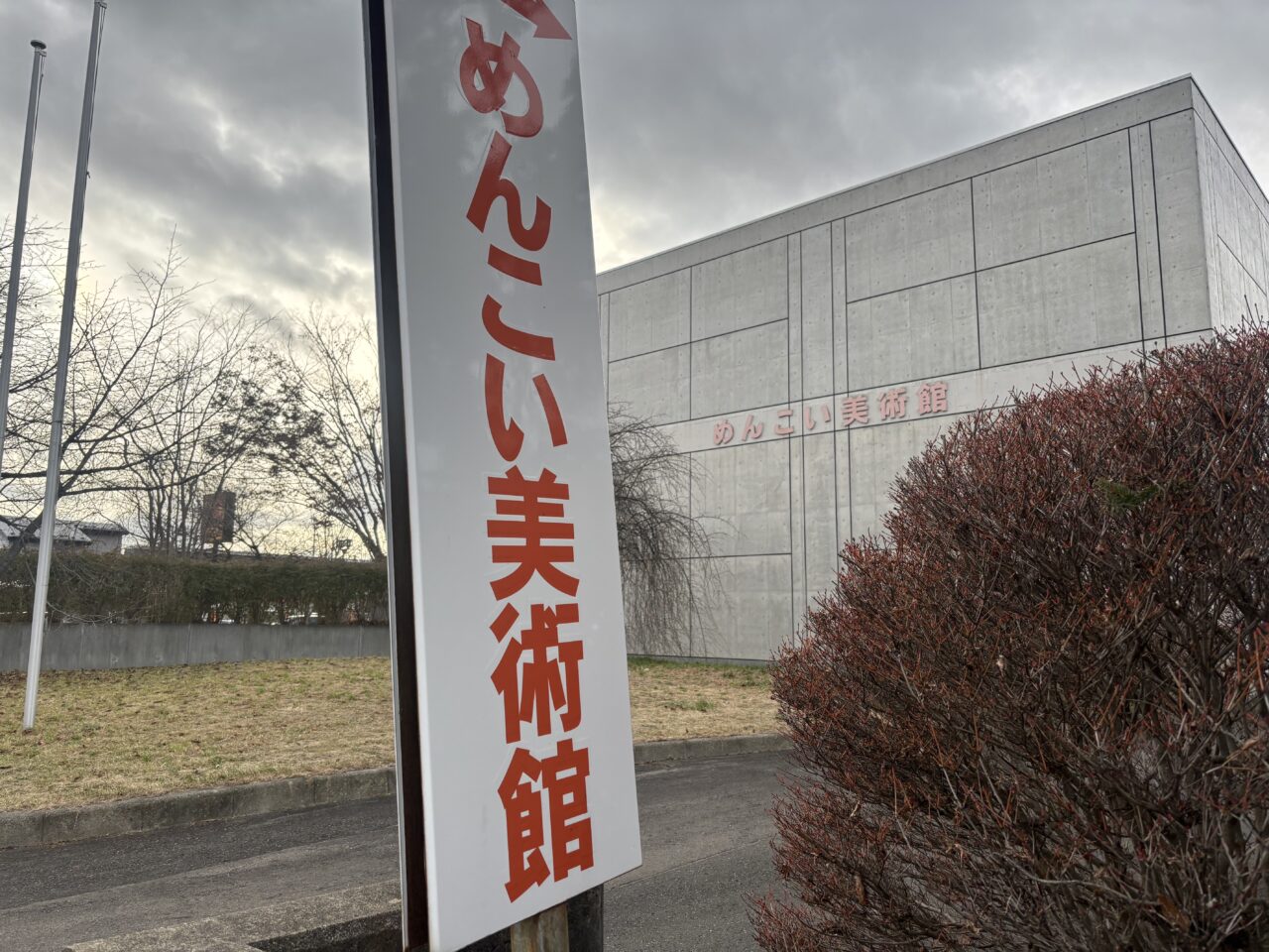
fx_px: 953
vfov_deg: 53.1
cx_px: 634
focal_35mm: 26
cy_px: 476
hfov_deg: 67.3
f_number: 1.6
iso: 50
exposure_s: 1/1092
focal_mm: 5.96
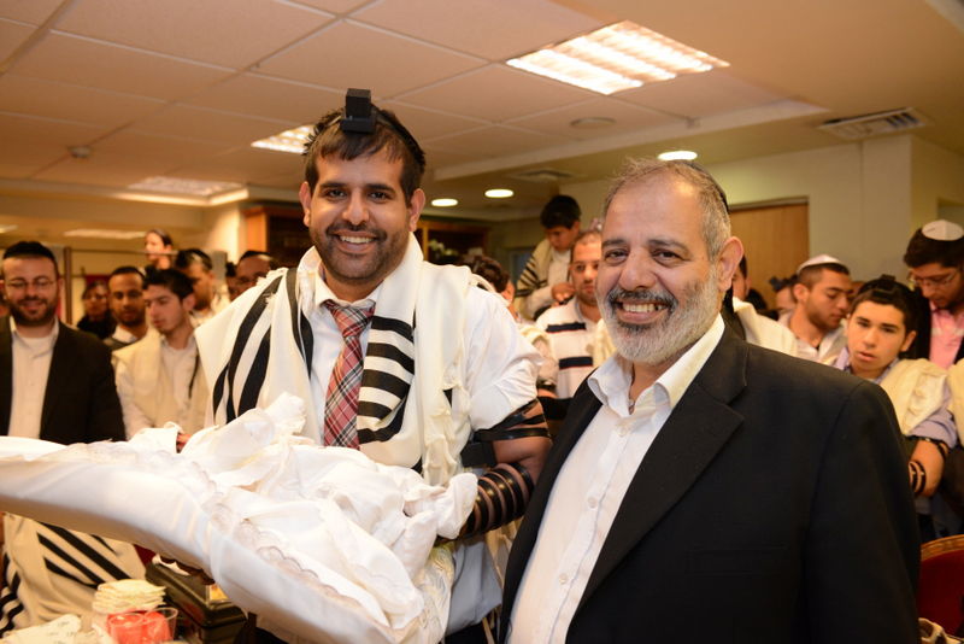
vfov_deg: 45.0
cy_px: 322
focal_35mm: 29
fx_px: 777
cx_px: 482
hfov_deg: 63.6
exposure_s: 1/200
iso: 1600
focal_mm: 29
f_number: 4
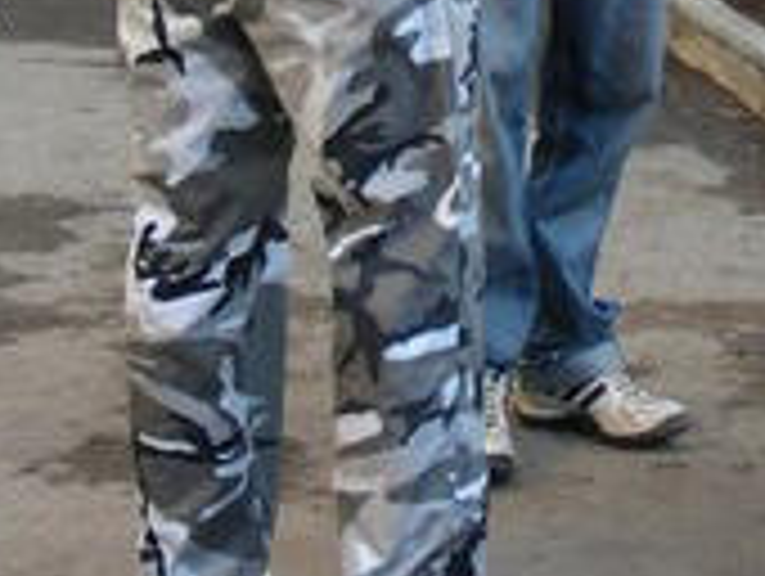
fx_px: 2966
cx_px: 648
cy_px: -104
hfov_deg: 14.6
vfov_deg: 10.9
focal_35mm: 134
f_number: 3.5
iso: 50
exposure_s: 1/31.4
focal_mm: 6.3
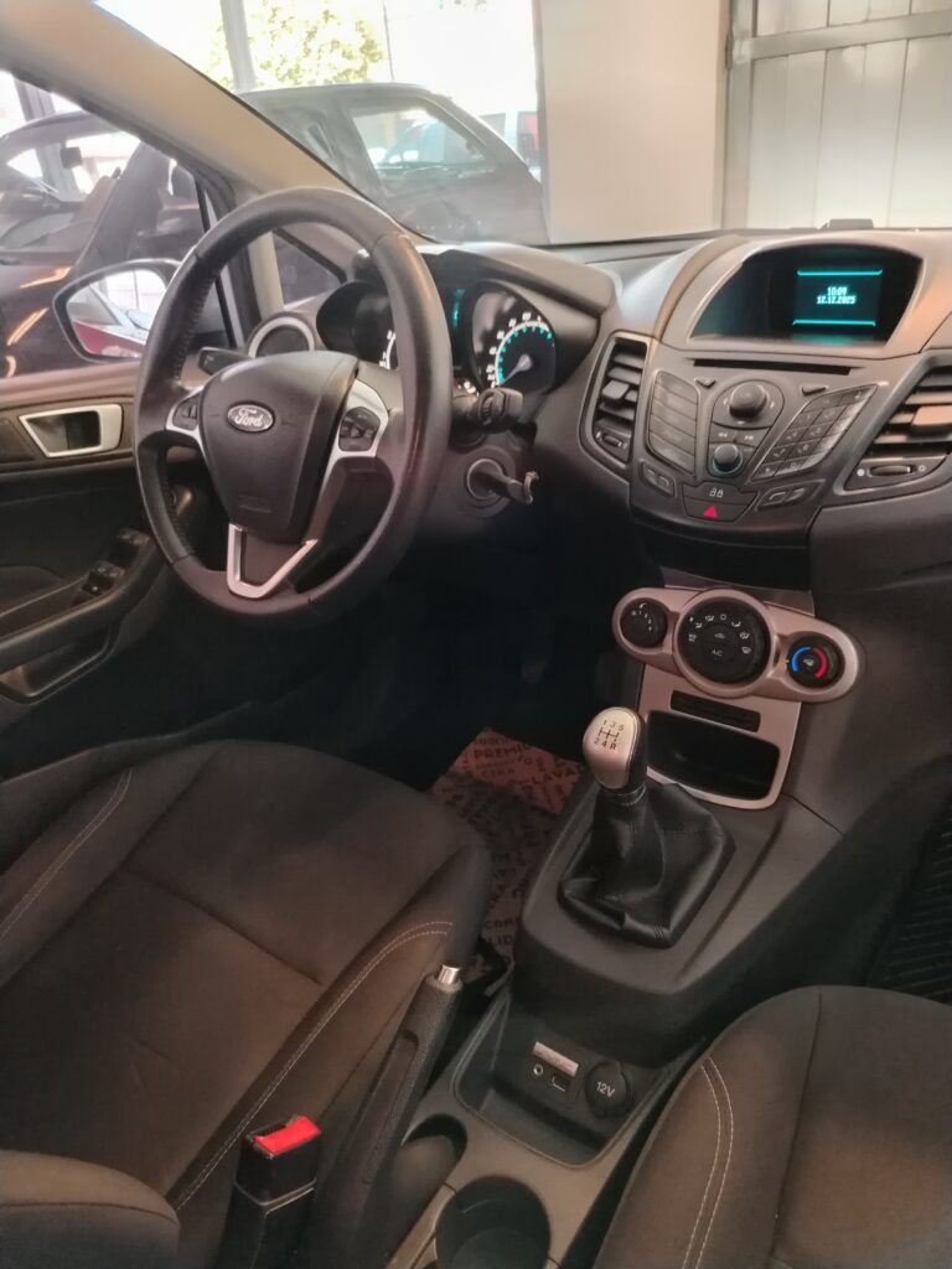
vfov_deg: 71.6
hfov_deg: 56.8
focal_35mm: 24
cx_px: 476
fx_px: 880
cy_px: 634
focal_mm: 5.25
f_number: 1.75
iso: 2847
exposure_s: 1/25
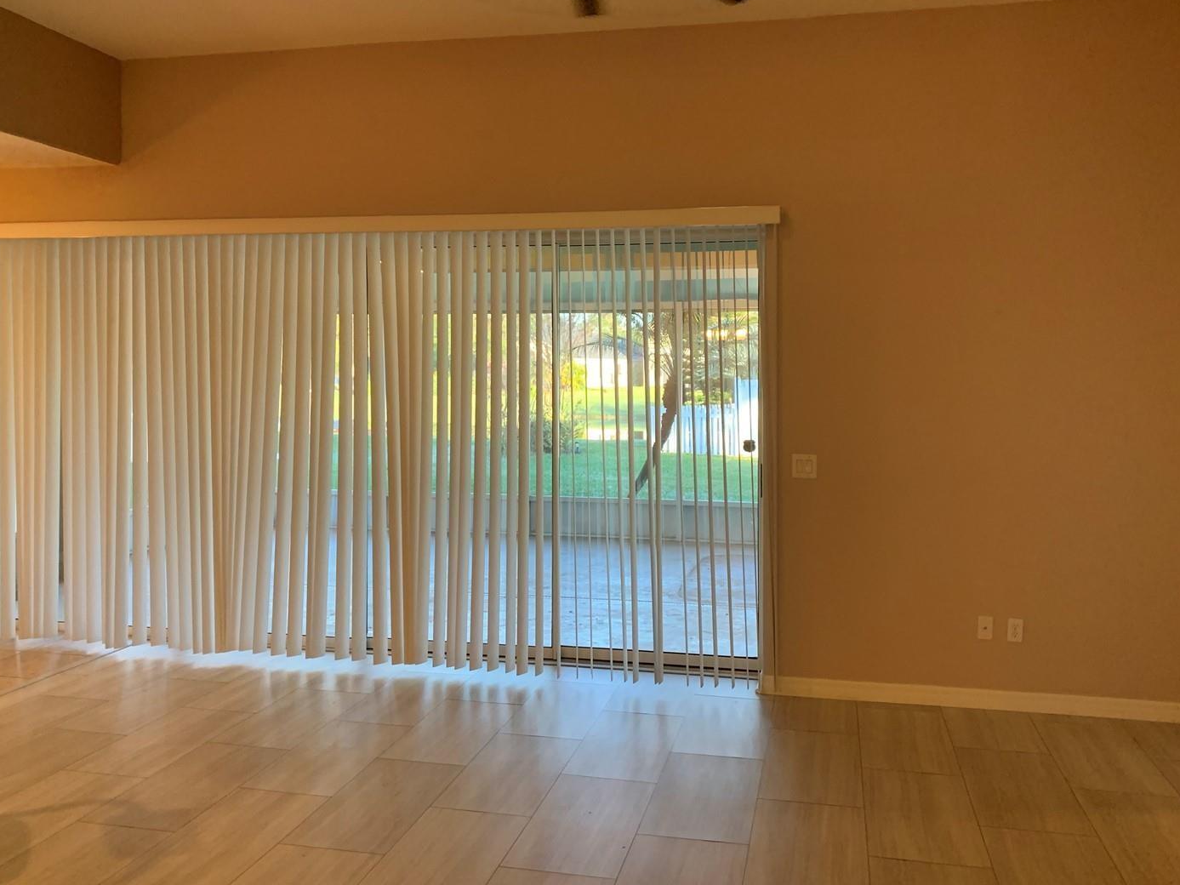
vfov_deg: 46.7
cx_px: 599
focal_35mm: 30
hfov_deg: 60.0
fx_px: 1023
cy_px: 402
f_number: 1.8
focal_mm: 4.25
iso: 250
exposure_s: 1/60
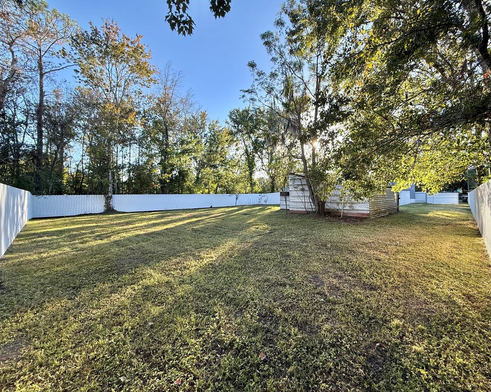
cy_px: 191
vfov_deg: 84.0
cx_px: 269
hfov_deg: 96.5
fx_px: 218
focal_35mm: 15
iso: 64
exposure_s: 1/313
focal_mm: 2.22
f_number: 2.2
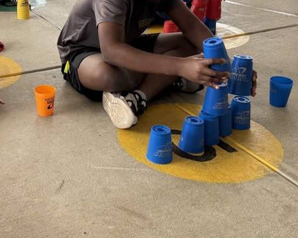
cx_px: 28
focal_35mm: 53
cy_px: 48
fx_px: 467
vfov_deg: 28.0
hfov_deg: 33.5
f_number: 1.78
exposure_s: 1/266
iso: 100
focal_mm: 6.76
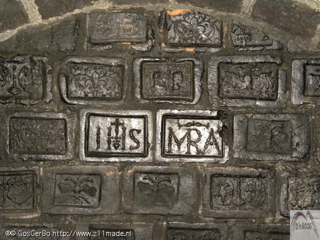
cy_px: 120
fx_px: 610
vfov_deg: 22.3
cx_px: 160
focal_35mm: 66
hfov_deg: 29.4
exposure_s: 1/30
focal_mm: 11.8
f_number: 3.5
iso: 400
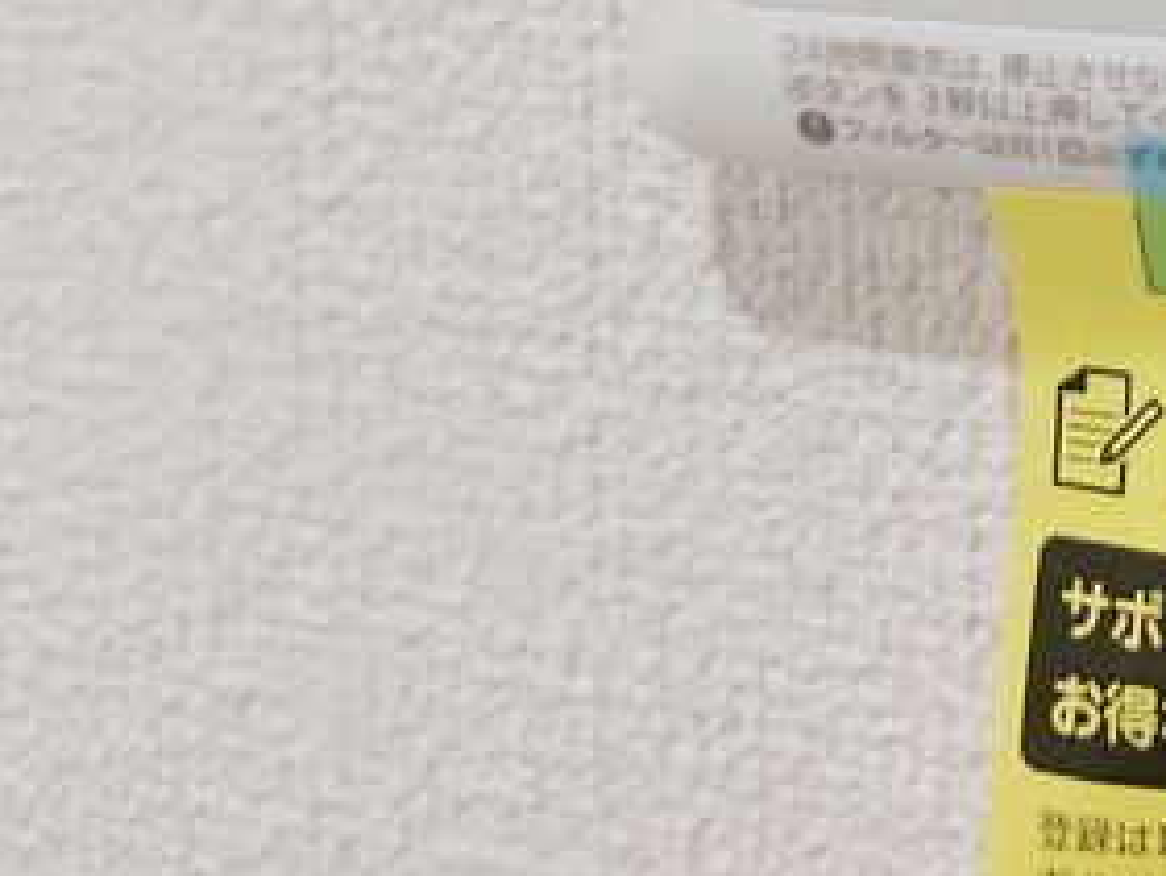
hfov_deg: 22.2
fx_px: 2763
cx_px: 1357
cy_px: -610
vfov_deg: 15.8
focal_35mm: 82
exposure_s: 1/24
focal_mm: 5.23
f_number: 1.8
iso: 80
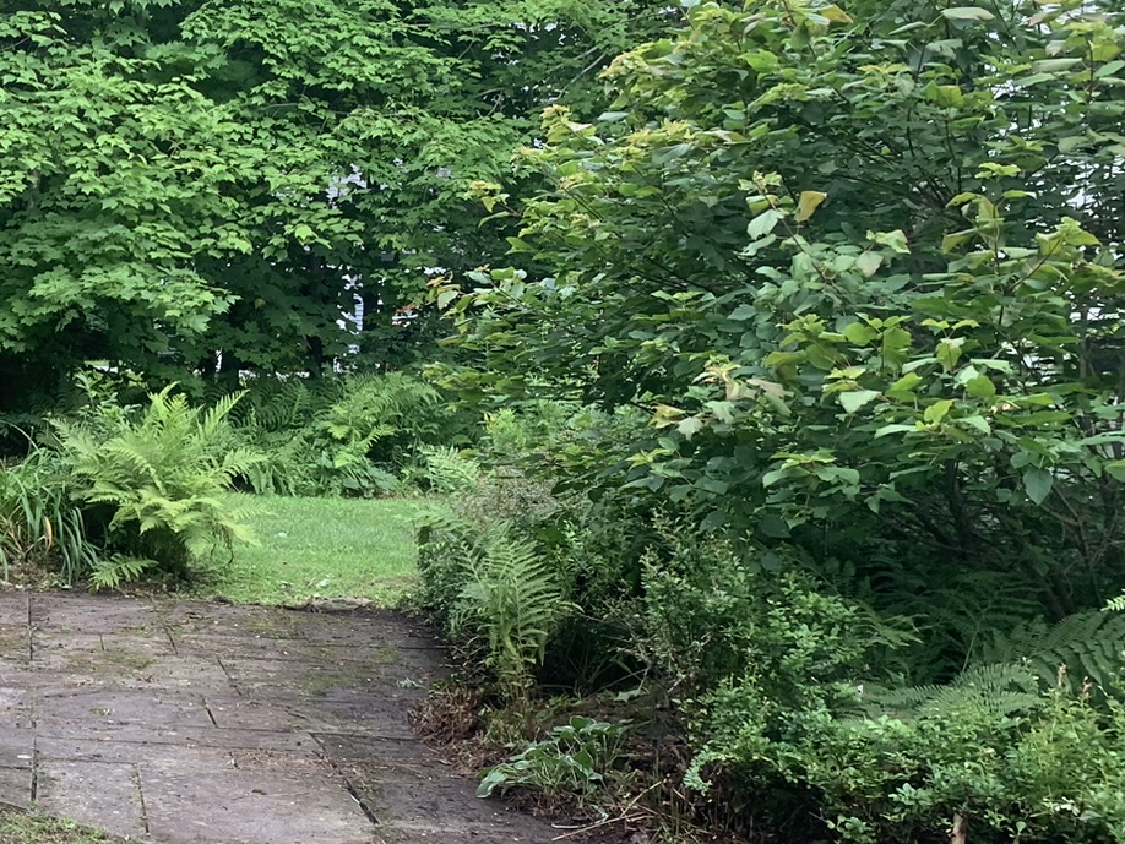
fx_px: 1885
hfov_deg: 30.2
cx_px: -78
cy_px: 473
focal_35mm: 58
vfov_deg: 25.2
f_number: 1.8
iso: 64
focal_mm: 4.25
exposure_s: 1/121
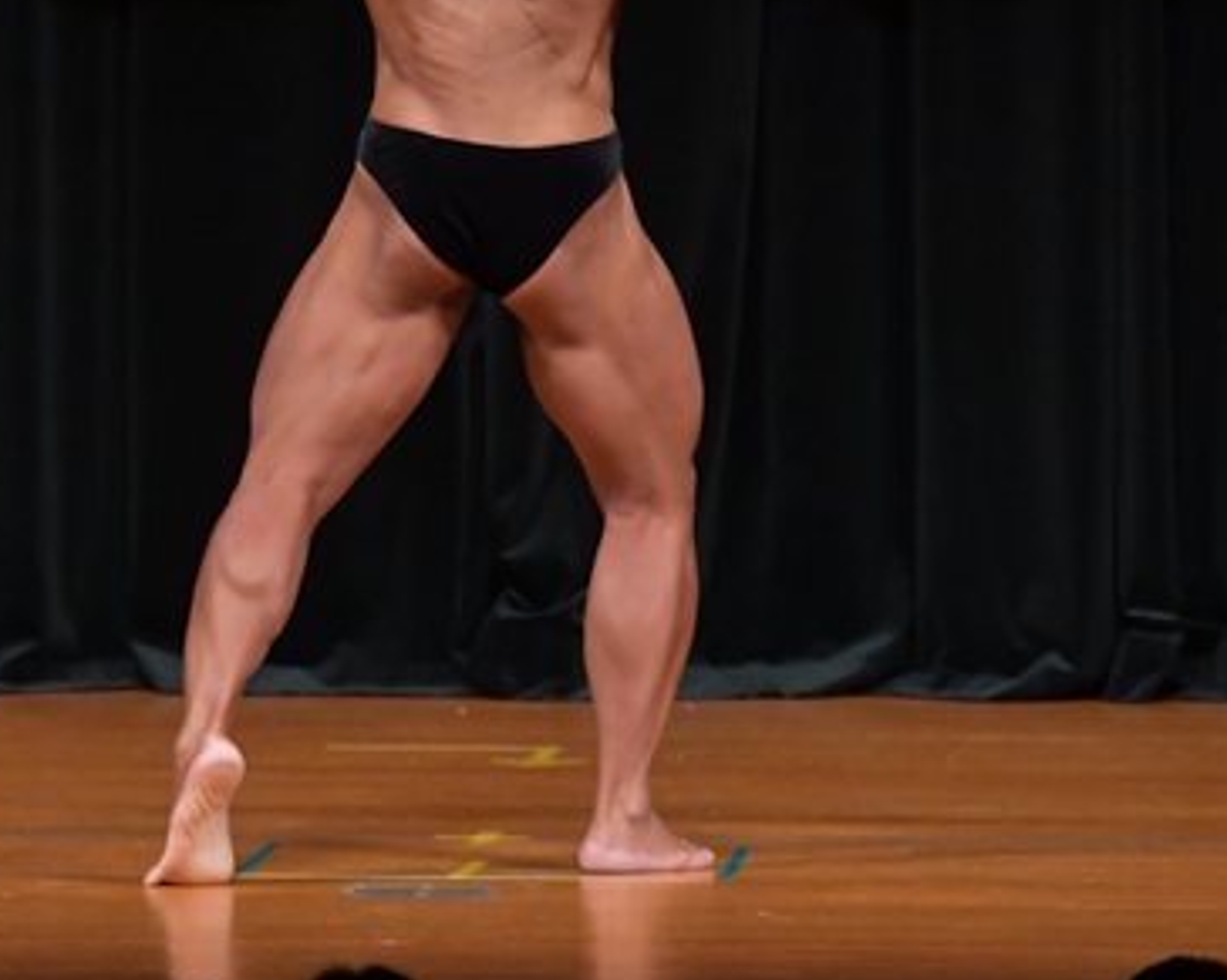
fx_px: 18479
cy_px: 141
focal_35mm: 509
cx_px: 501
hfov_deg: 3.8
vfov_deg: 3.0
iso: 4000
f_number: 5.6
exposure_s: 1/400
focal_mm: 170
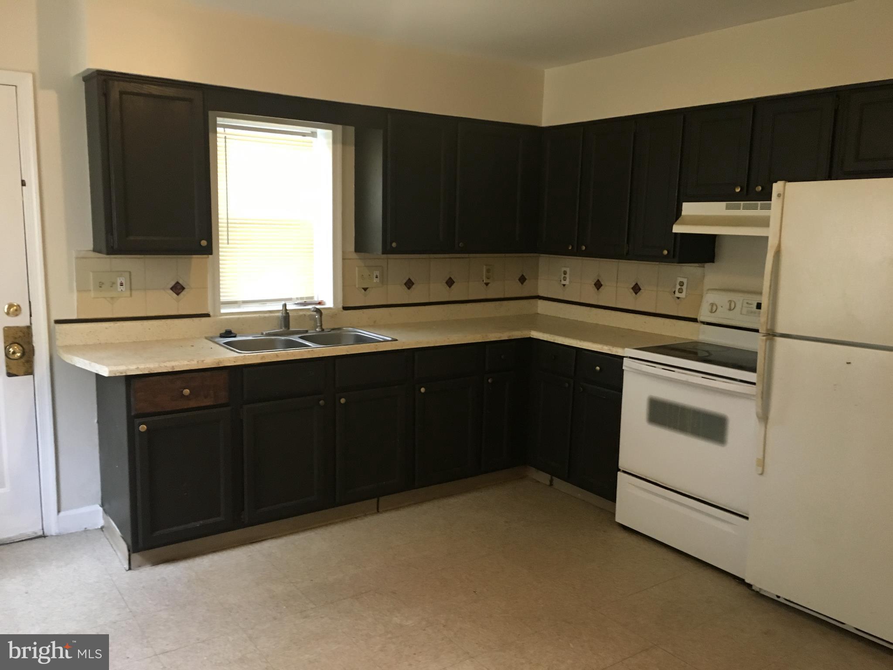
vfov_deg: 48.2
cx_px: 446
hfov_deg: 61.7
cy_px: 335
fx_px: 748
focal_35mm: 29
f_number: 2.2
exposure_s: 1/17
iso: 200
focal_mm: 4.15
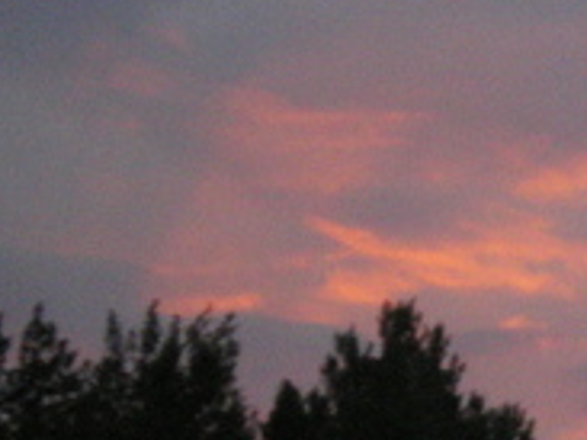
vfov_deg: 4.2
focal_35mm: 356
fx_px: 6033
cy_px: 435
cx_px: 844
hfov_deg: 5.5
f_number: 5.3
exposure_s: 1/50
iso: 400
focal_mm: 15.3
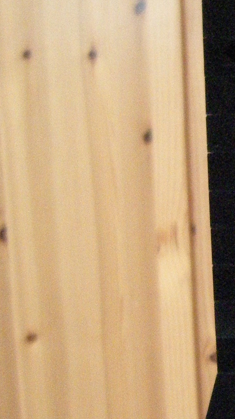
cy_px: 280
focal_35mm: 96
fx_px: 1064
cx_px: 462
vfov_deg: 22.1
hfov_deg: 11.4
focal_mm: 4.7
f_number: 2.8
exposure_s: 1/128
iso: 773
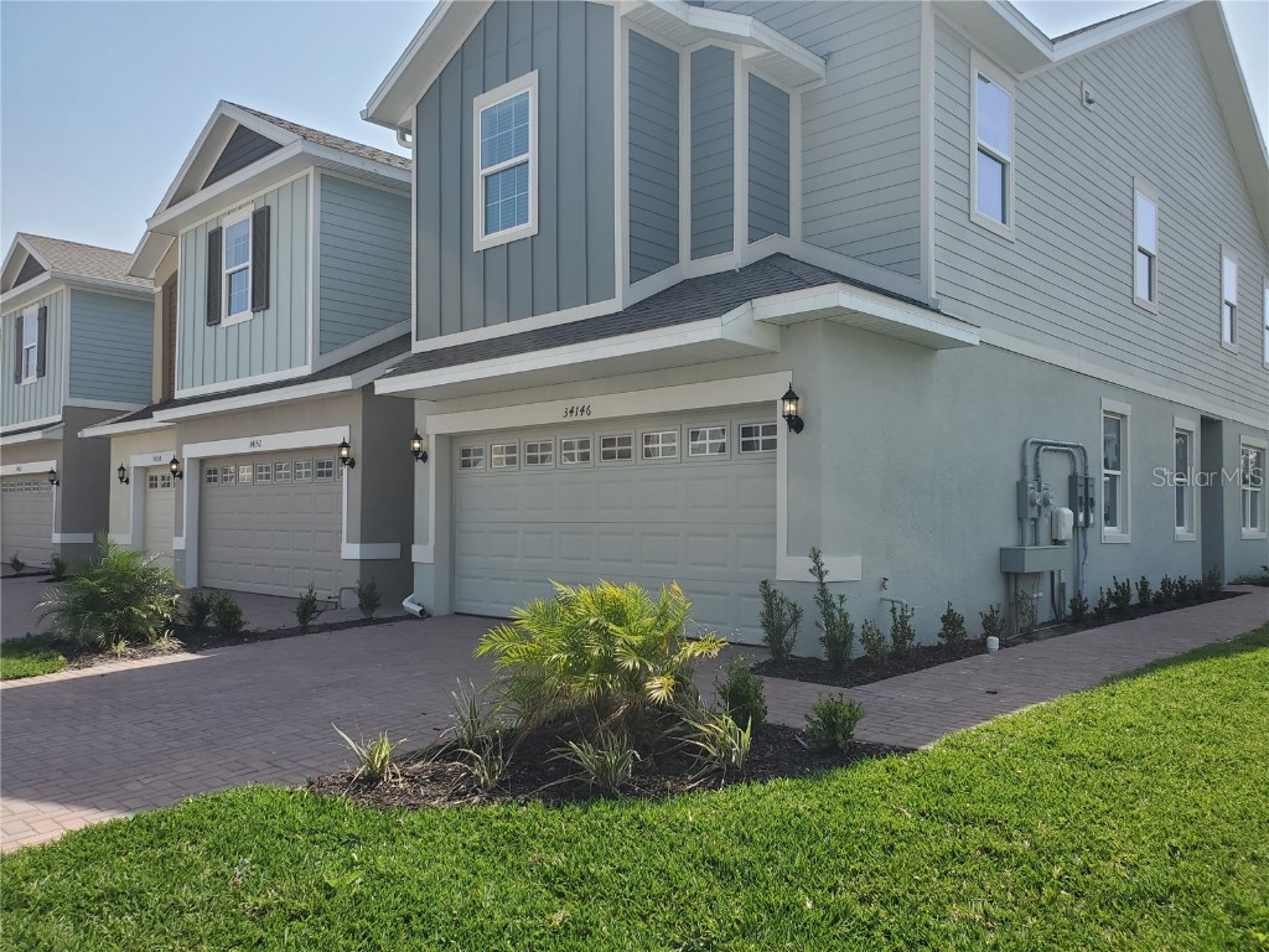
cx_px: 634
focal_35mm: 26
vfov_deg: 53.1
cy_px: 476
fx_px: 953
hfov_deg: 67.3
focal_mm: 4.3
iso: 50
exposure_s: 1/1142
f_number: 2.4
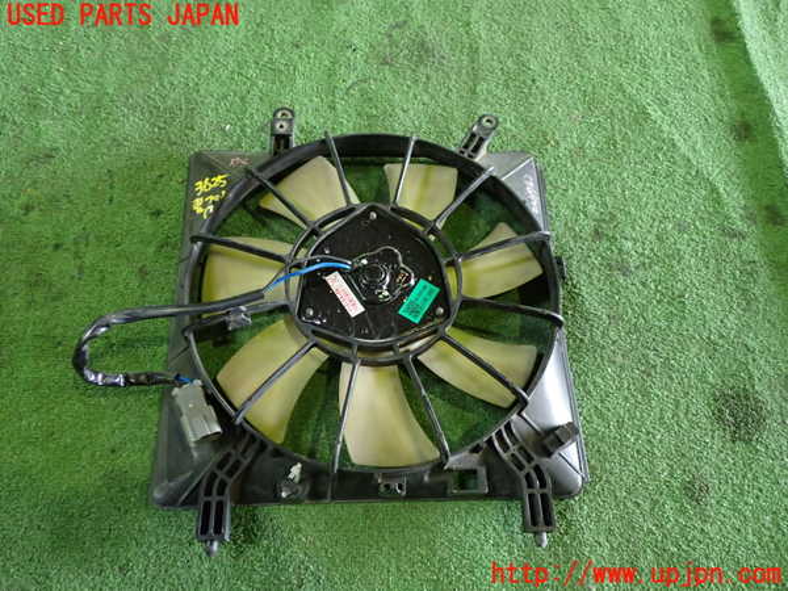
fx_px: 683
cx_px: 394
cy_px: 296
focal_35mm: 30
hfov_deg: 60.0
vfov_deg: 46.8
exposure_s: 1/30
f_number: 2.3
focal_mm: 5.4
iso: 500
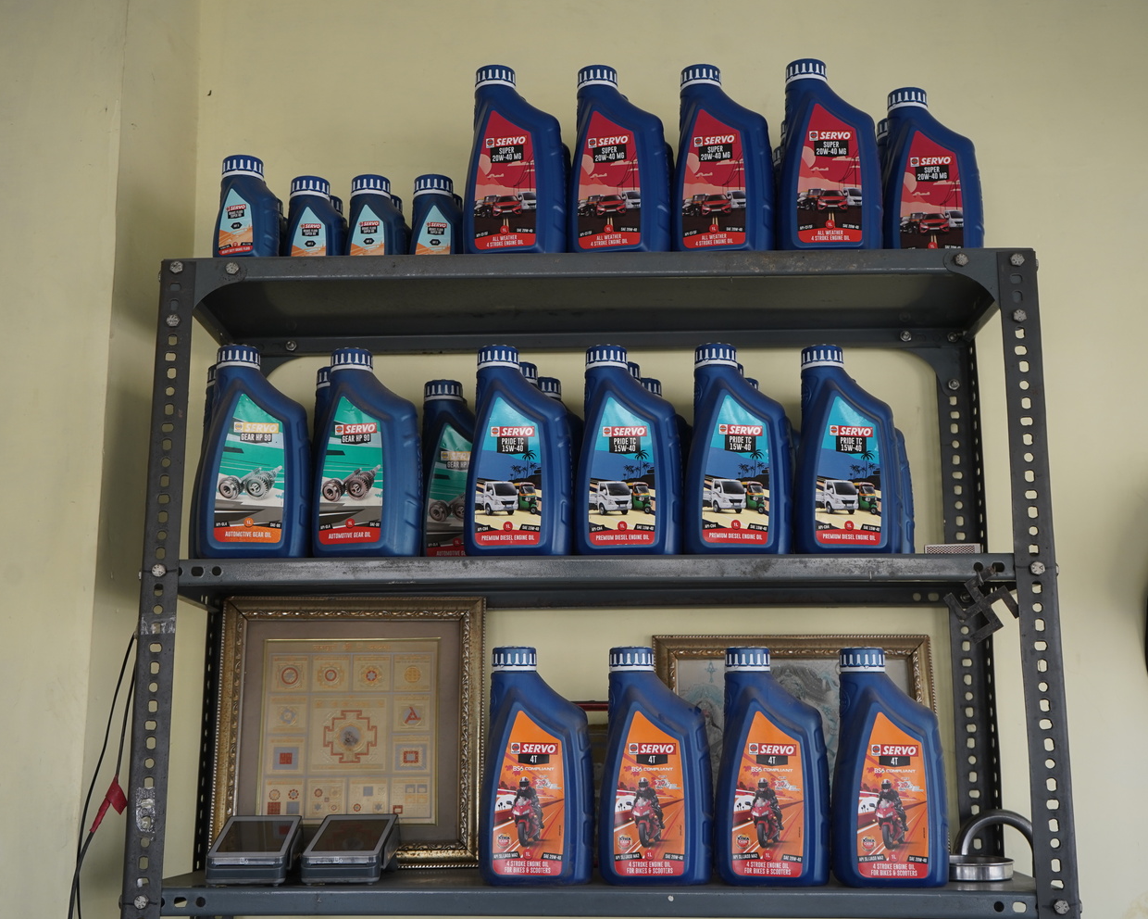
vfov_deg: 35.7
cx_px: 555
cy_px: 457
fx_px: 1427
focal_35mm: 42
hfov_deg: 43.8
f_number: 5.6
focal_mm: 37
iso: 500
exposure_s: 1/125
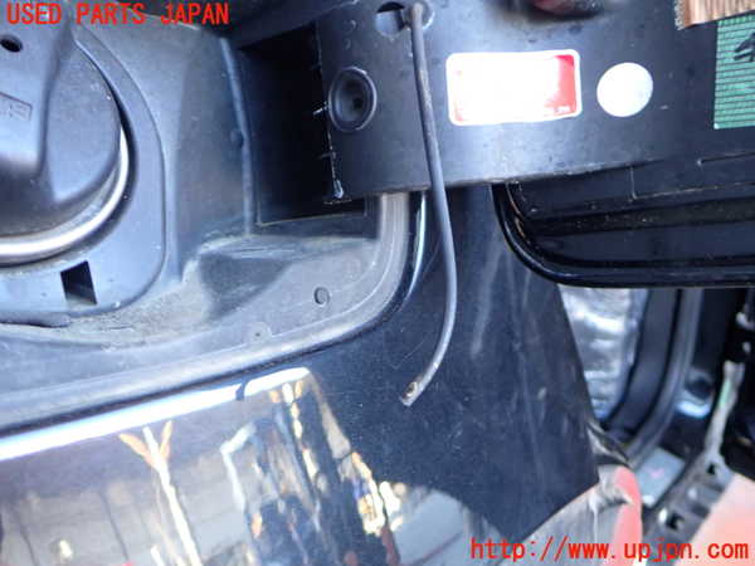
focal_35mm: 30
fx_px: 654
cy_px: 283
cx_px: 378
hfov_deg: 60.0
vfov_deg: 46.8
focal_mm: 5.4
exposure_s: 1/30
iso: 250
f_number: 2.3
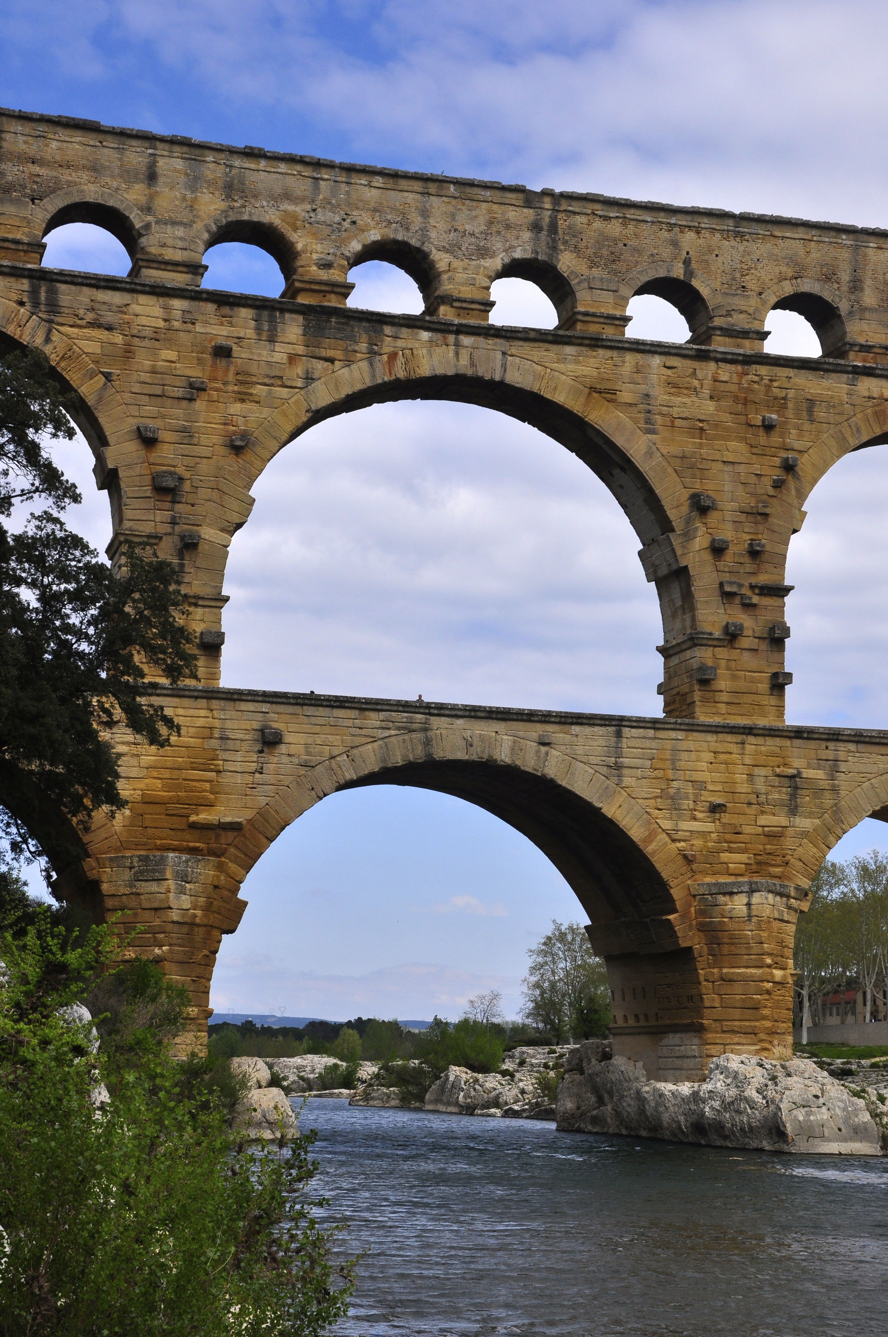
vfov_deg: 33.4
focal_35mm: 60
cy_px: 668
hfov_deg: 22.6
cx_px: 444
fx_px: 2226
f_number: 13
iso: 400
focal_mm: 40
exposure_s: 1/640
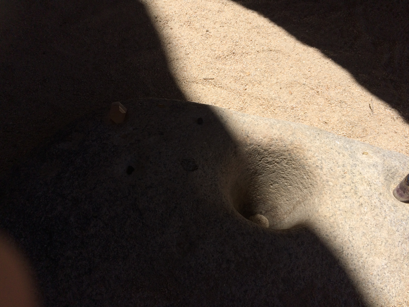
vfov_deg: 48.2
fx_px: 343
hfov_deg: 61.7
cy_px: 154
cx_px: 204
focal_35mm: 29
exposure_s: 1/2933
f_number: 2.2
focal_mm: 4.15
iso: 32
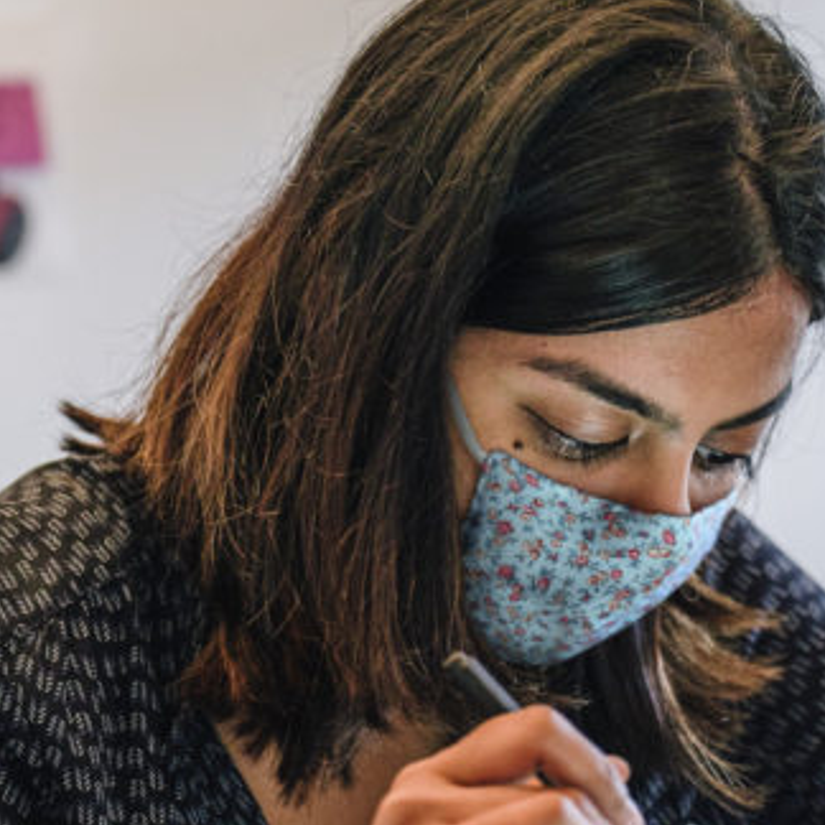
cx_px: 507
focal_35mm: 129
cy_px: 533
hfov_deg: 13.5
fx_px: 3478
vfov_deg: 13.5
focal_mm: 48
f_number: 2.8
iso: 640
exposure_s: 1/80
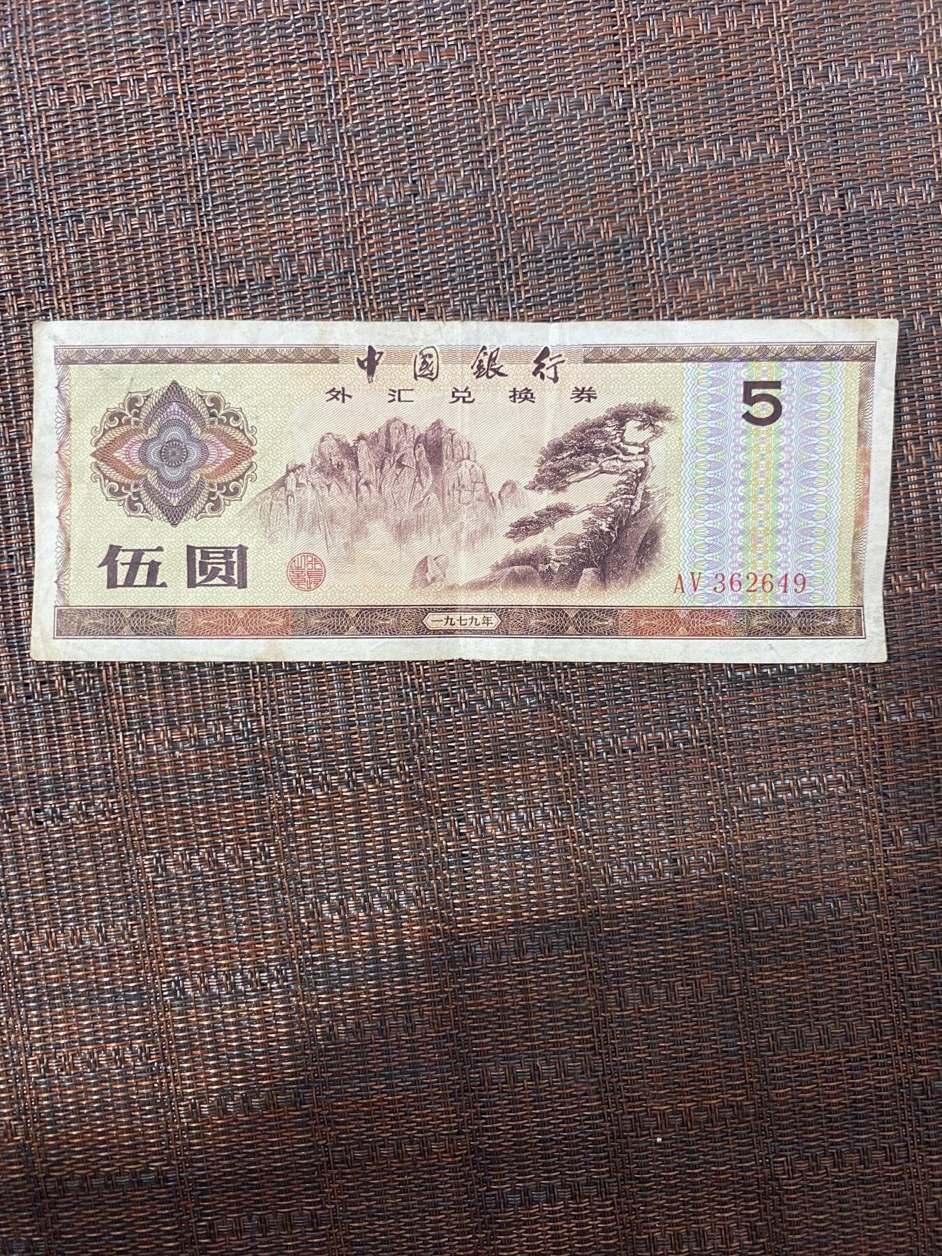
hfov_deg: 53.1
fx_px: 943
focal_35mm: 26
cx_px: 471
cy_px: 628
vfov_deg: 67.3
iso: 250
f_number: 1.8
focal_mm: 4.25
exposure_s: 1/50
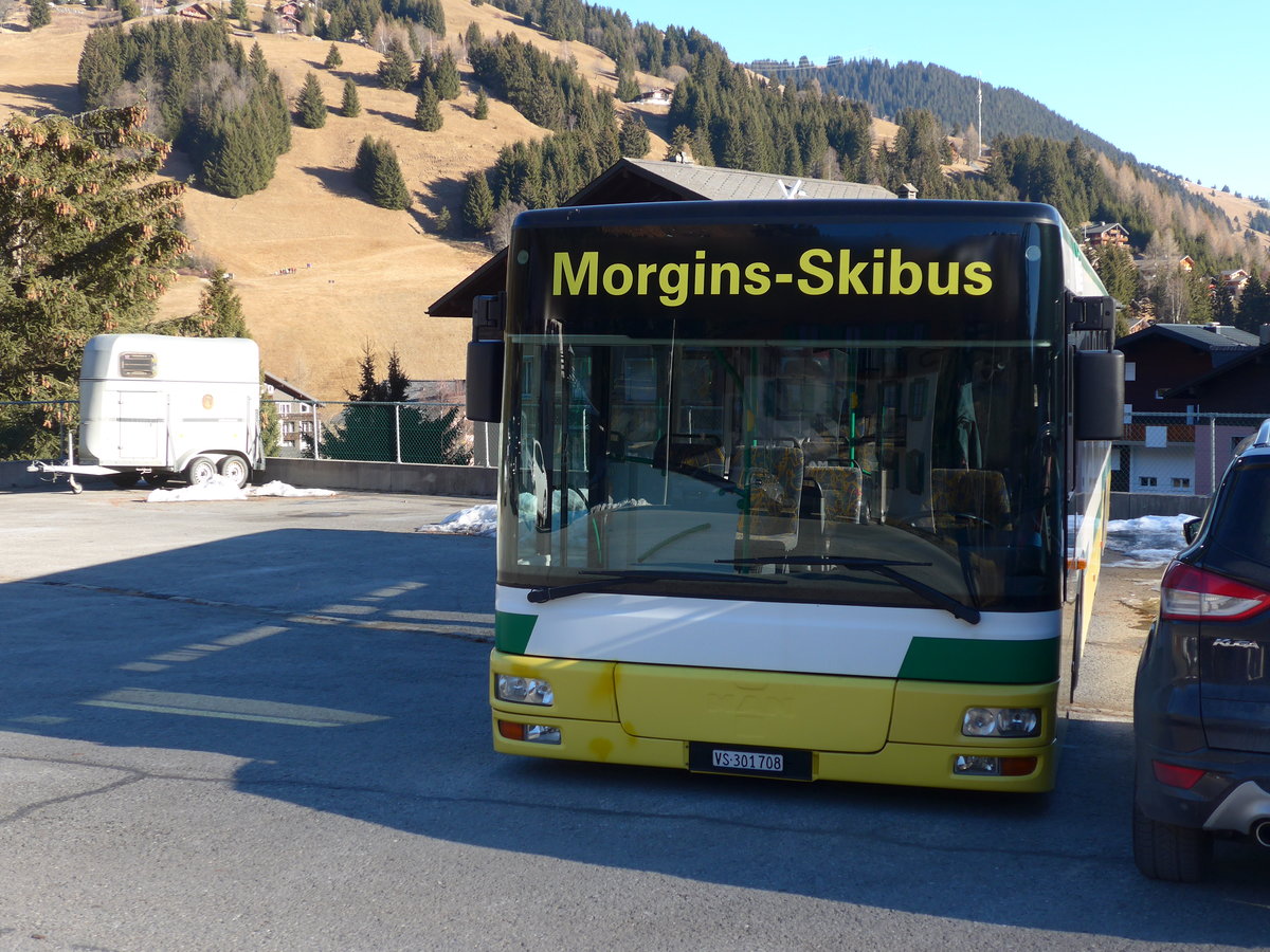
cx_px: 635
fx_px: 1798
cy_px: 476
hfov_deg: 38.9
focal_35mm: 49
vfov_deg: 29.7
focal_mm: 10.1
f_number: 3.2
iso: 80
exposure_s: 1/320
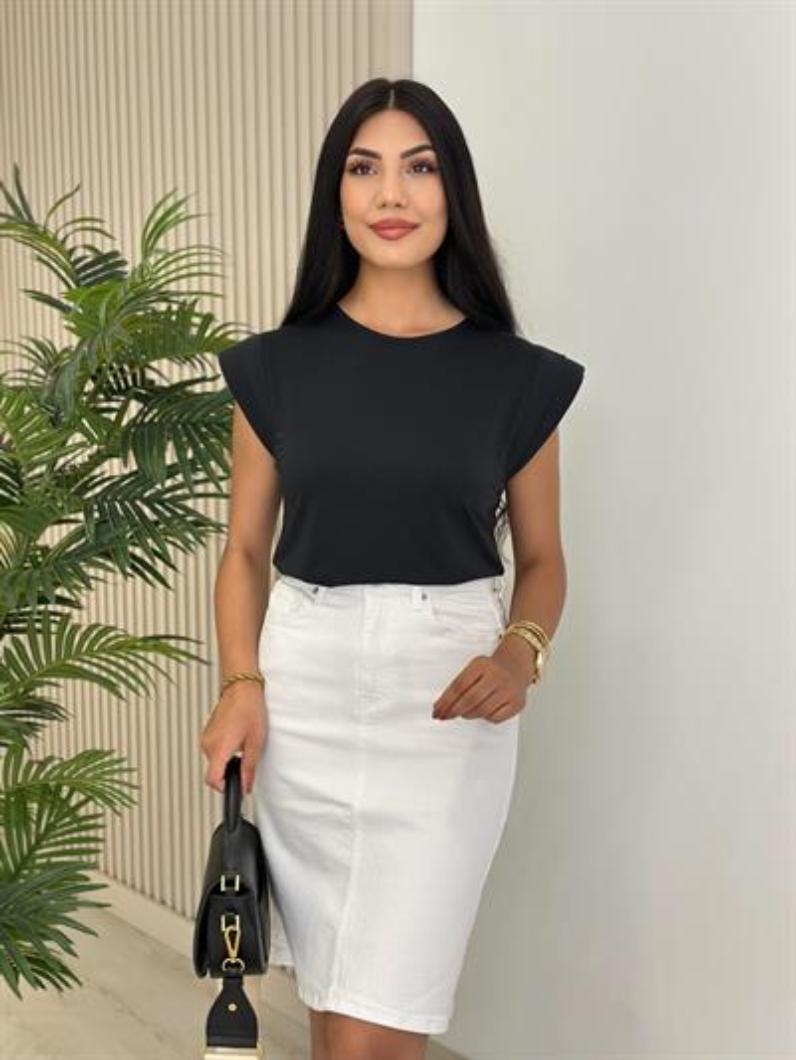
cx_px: 398
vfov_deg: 39.6
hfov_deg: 30.3
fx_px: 1471
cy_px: 530
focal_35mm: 48
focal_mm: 6.86
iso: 80
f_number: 1.78
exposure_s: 1/311
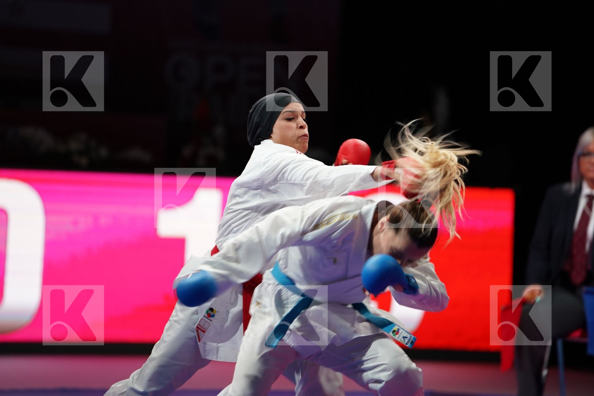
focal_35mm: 198
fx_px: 3267
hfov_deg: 10.4
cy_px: 198
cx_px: 297
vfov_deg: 6.9
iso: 800
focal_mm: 198
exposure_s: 1/250
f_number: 2.8
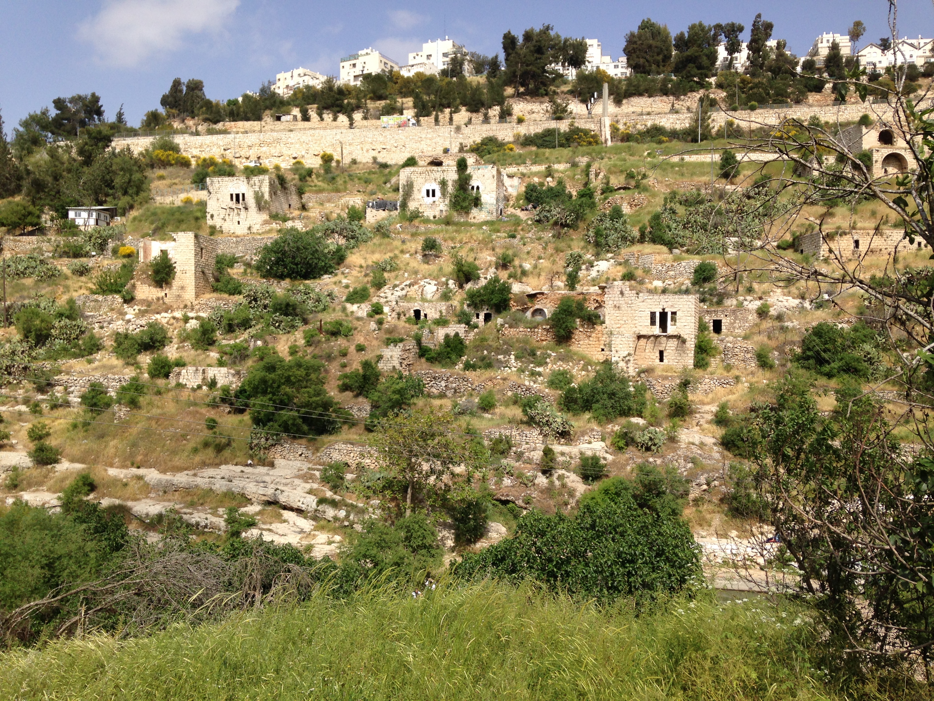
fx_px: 890
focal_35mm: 33
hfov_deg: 55.4
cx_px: 467
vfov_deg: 42.9
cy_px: 350
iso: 50
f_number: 2.4
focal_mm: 4.12
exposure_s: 1/1938
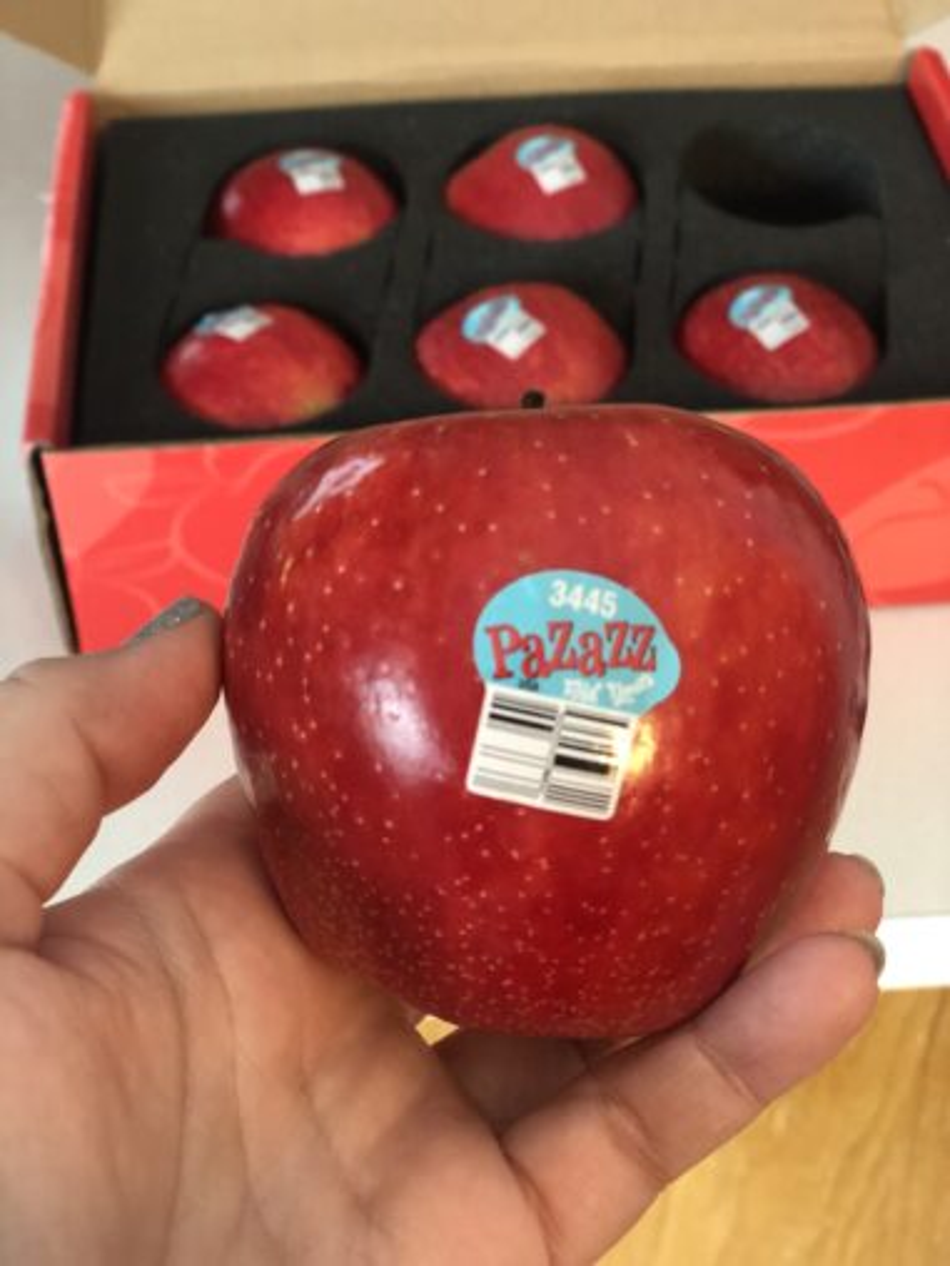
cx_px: 475
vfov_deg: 36.8
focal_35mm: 52
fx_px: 1903
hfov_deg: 28.0
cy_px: 633
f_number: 2.4
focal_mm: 6
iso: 125
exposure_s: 1/30
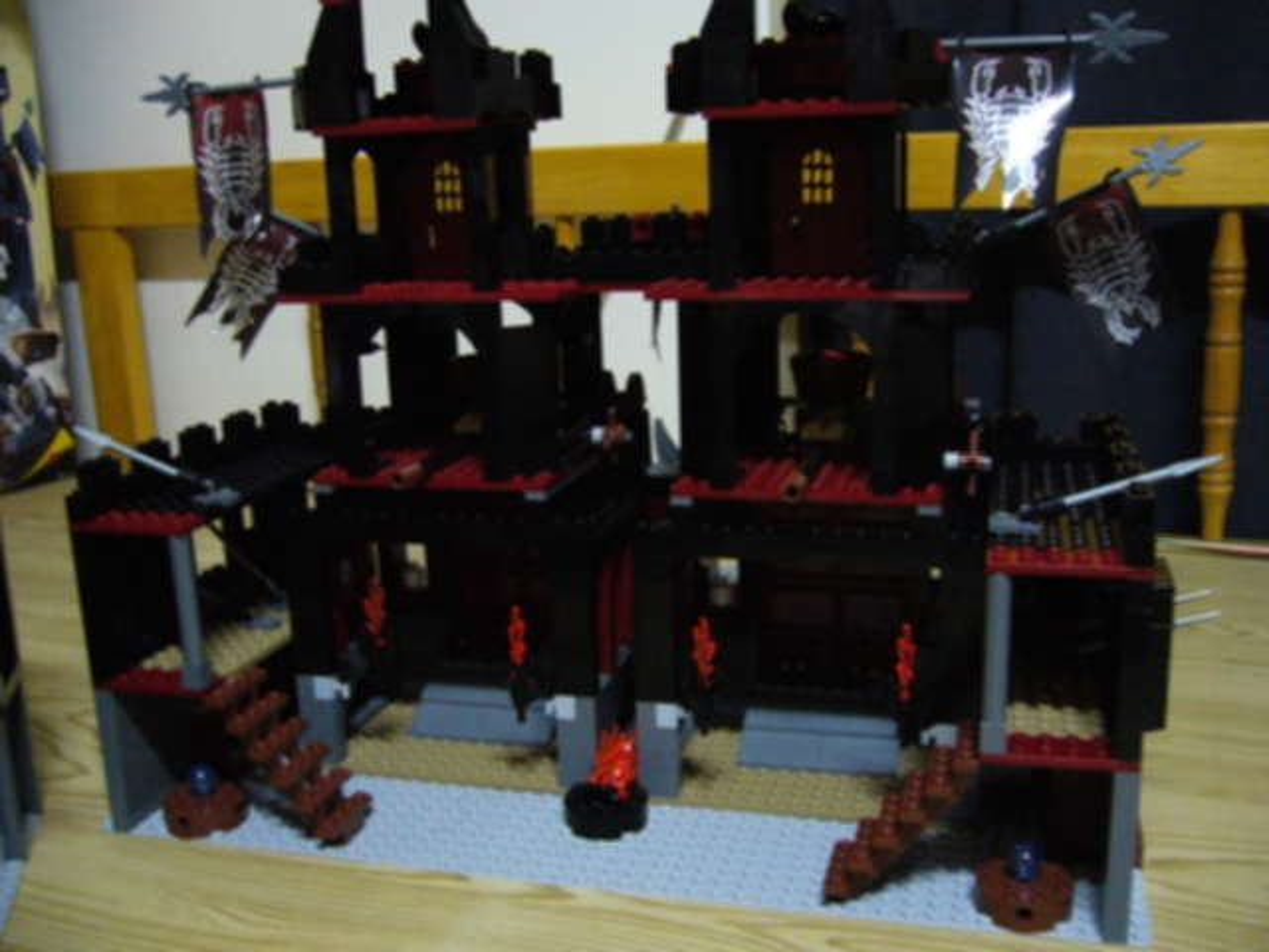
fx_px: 1283
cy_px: 476
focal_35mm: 35
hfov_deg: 52.6
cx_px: 634
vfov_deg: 40.7
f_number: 2.8
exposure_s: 1/8
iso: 400
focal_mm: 5.8
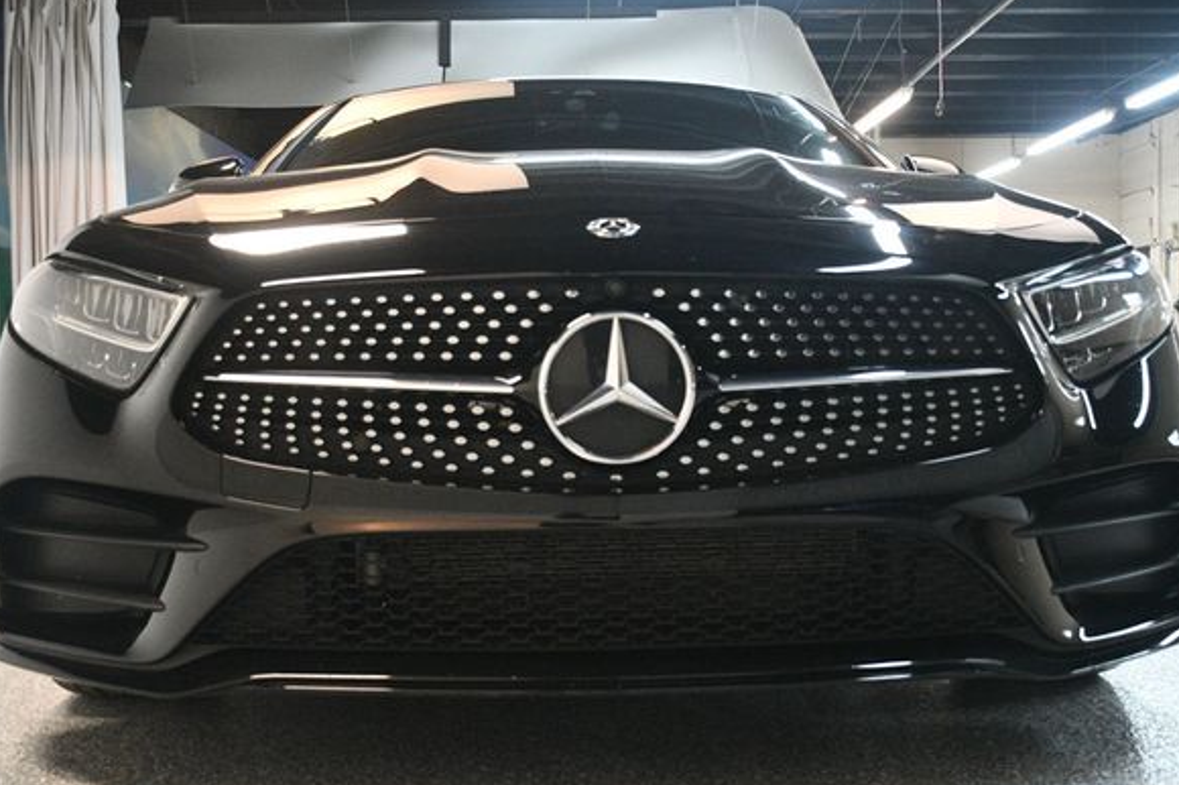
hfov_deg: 45.4
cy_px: 423
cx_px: 608
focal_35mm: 43
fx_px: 1407
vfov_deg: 31.1
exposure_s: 1/125
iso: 3200
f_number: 3.8
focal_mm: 26
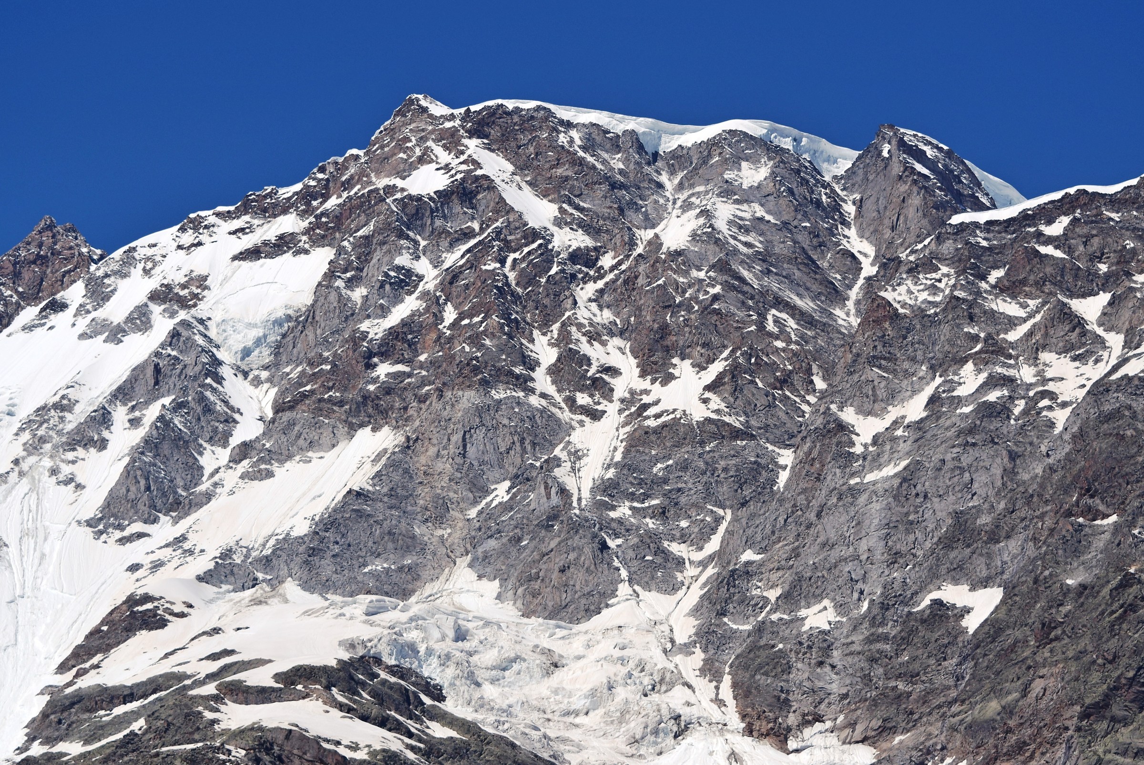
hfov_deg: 19.4
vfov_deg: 13.1
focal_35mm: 105
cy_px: 382
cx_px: 572
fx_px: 3339
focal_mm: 70
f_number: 4.5
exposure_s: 1/1250
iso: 200
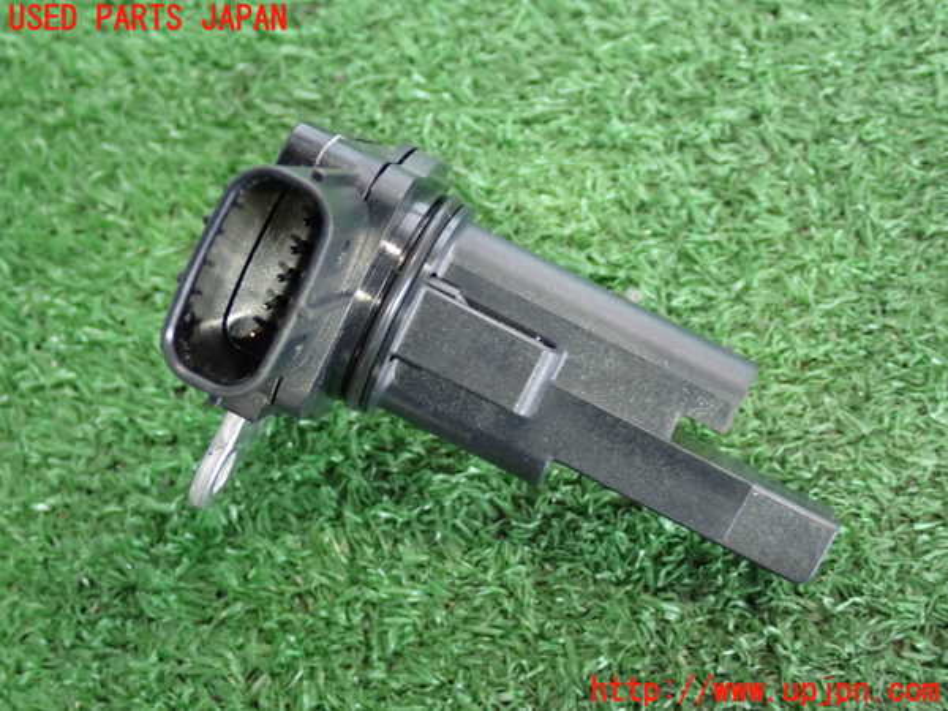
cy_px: 356
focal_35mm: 58
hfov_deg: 33.2
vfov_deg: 25.2
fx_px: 1588
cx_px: 474
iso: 800
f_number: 3.5
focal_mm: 10.35
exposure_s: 1/20
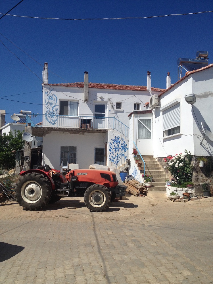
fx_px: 287
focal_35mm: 35
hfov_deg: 40.7
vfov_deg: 52.6
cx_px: 106
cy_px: 142
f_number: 2.4
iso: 50
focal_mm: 4.28
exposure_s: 1/3247
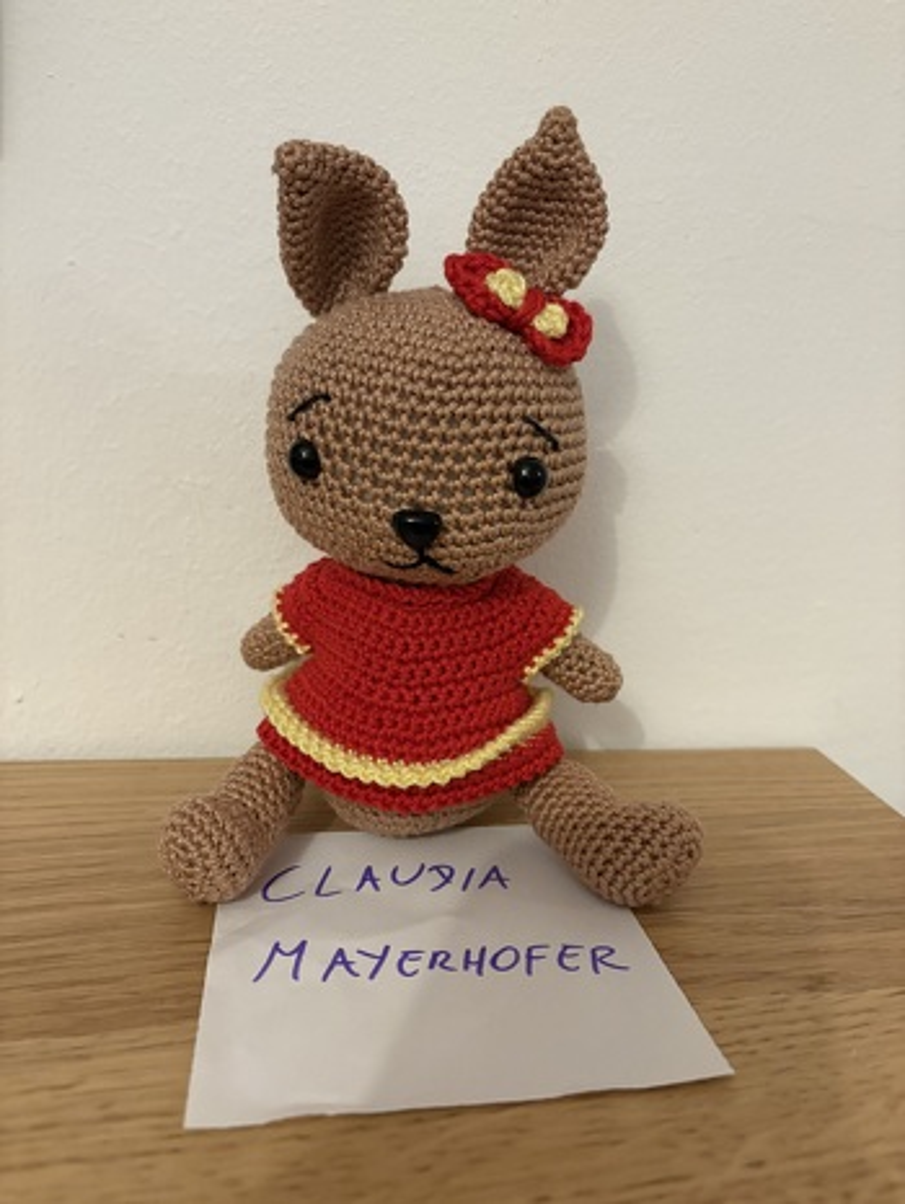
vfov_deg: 67.3
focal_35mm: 26
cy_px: 602
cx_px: 452
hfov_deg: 53.1
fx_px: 905
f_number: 1.6
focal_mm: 5.96
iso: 500
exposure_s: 1/50
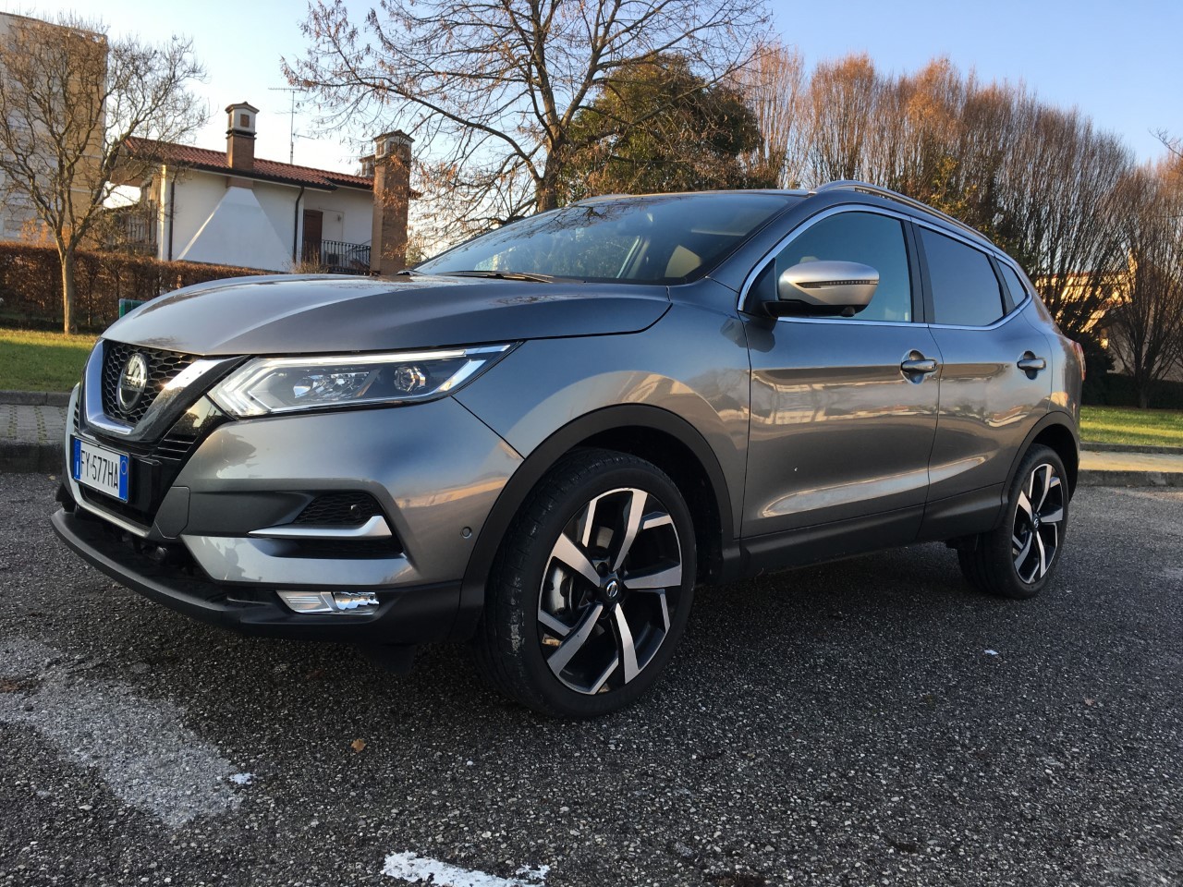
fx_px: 991
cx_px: 592
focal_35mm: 29
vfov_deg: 48.2
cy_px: 444
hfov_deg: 61.7
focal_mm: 4.15
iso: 25
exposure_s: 1/281
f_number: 2.2
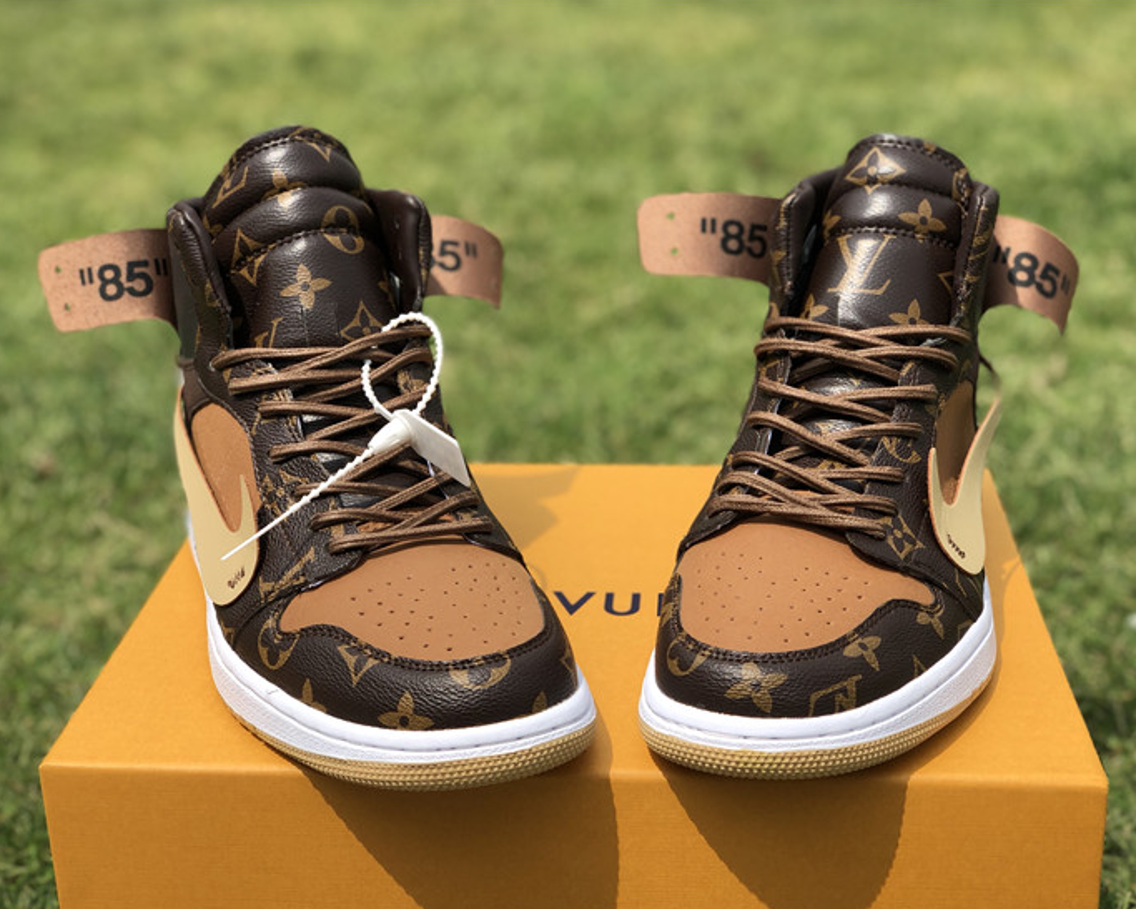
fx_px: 1849
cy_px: 457
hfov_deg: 34.2
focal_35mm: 55
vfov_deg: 27.6
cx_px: 580
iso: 16
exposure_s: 1/1116
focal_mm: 6
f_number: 2.4
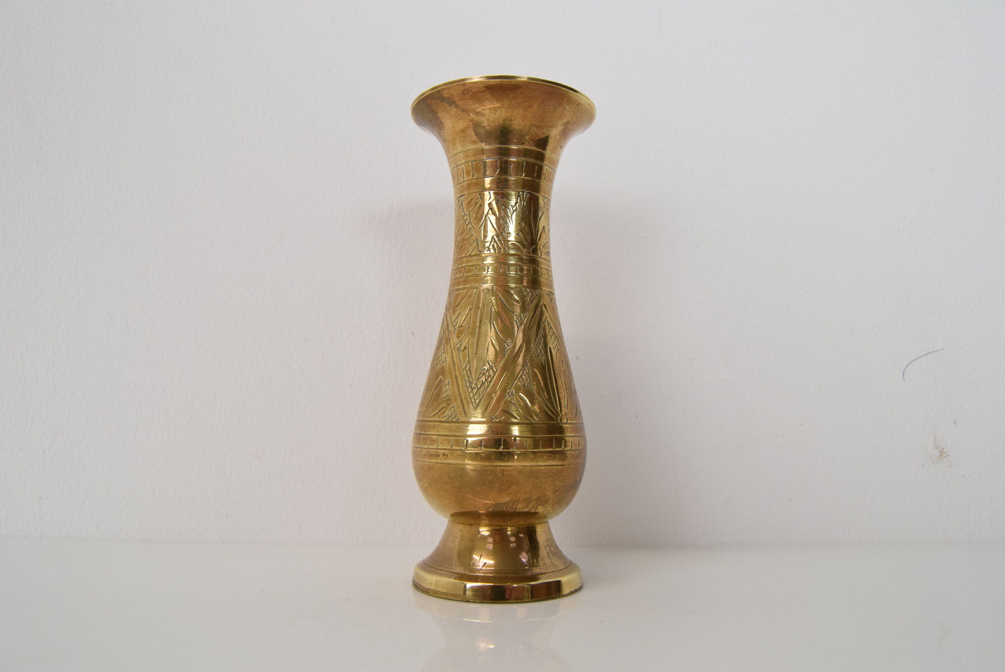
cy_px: 336
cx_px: 502
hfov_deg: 67.3
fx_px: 754
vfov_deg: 48.0
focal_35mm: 27
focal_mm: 18
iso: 1600
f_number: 7.1
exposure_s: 1/200
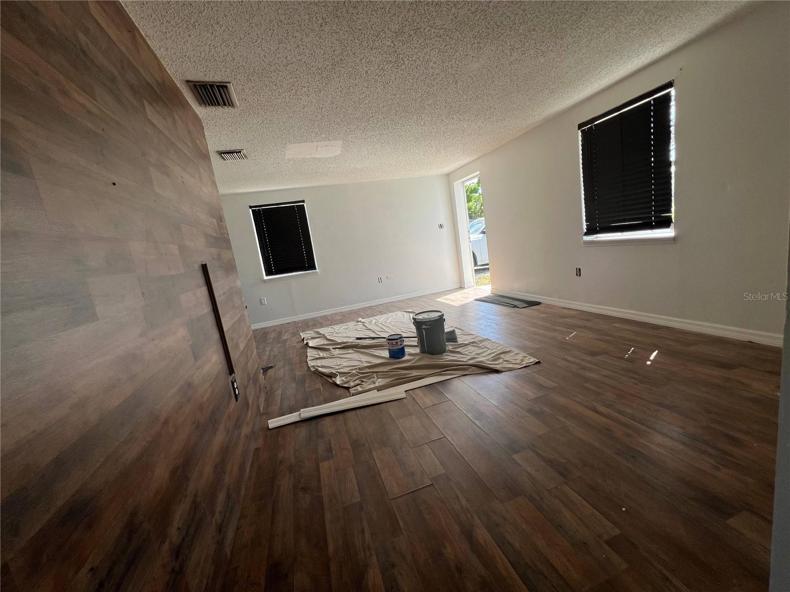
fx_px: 297
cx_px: 395
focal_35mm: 13
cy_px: 296
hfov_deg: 106.2
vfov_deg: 89.9
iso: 32
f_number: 1.8
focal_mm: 1.57
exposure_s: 1/181
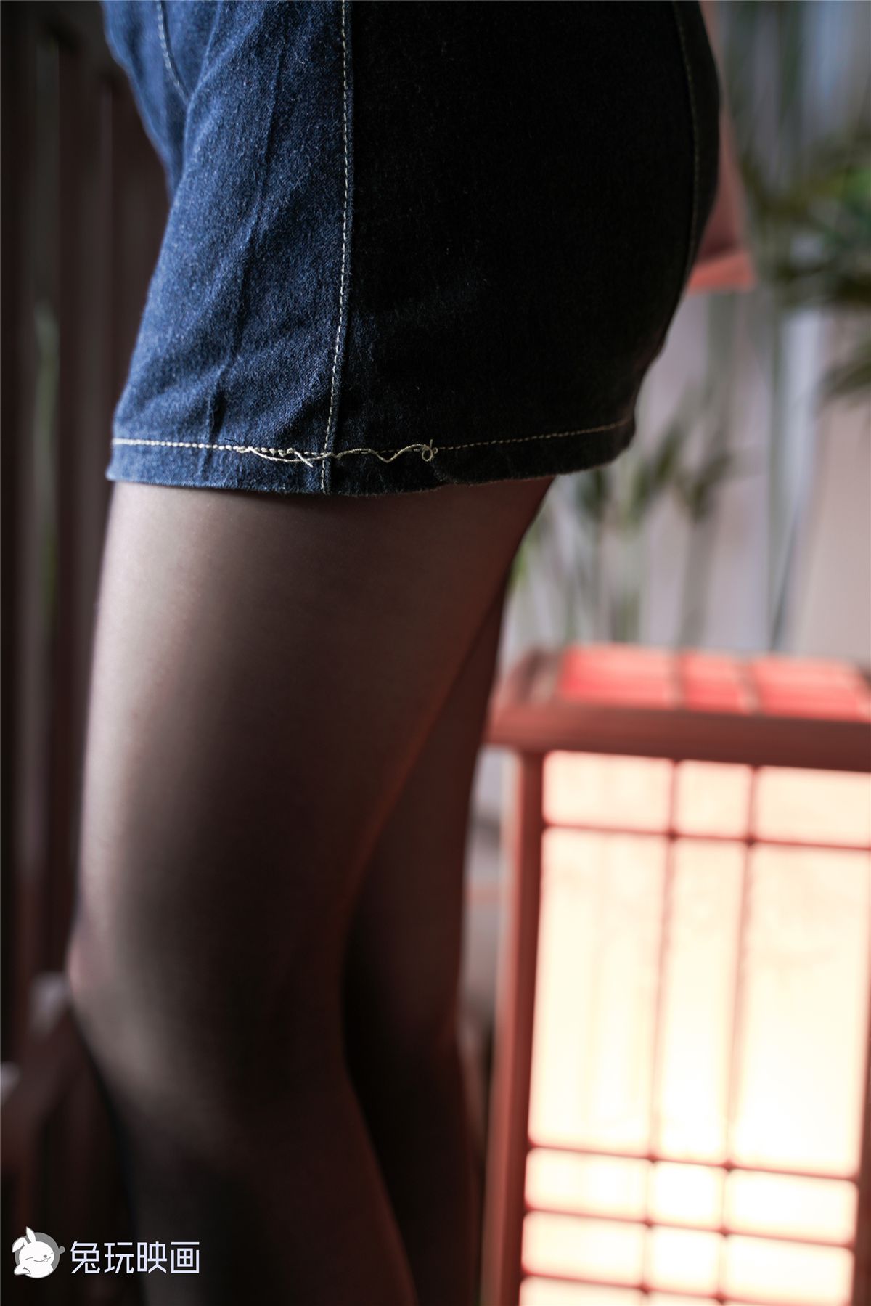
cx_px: 436
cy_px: 653
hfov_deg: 28.7
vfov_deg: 41.9
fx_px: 1705
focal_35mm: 47
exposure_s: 1/100
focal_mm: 47
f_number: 2.8
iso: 200
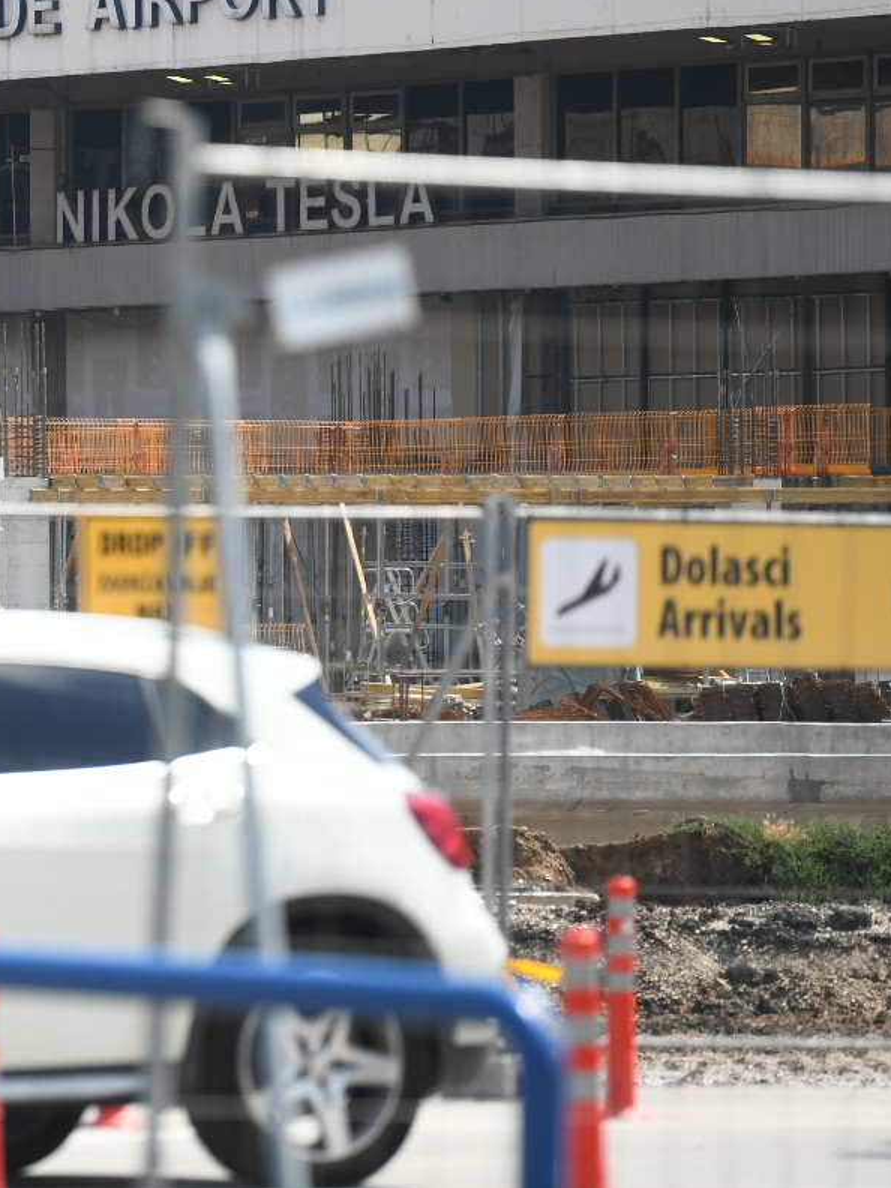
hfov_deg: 4.3
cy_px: 386
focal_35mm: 344
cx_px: -240
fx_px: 11806
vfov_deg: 5.8
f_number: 3.2
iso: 640
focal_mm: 175
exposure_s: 1/8000
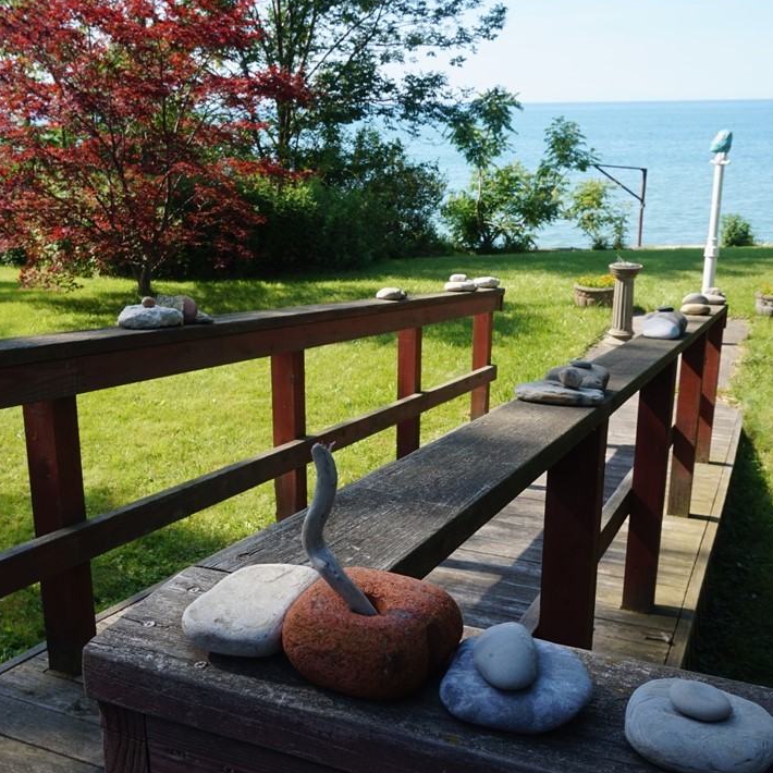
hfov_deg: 42.7
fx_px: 985
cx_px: 316
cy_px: 385
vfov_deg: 42.8
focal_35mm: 39
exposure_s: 1/80
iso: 100
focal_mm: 20
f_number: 10
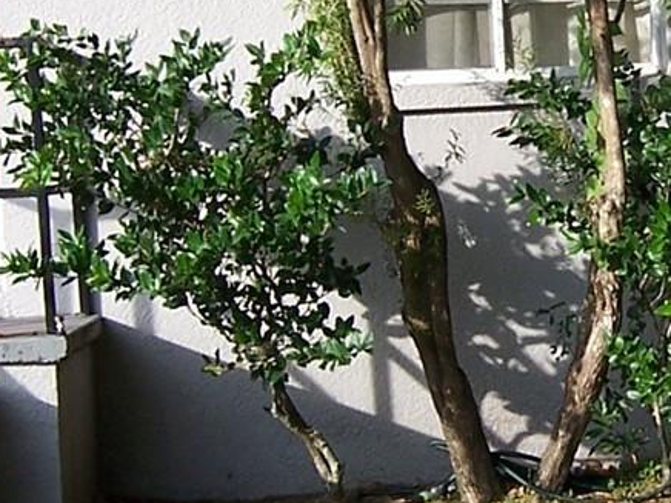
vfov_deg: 12.2
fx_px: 2345
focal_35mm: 121
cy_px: 175
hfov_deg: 16.0
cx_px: 622
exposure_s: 1/250
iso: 80
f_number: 3.4
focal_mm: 5.5
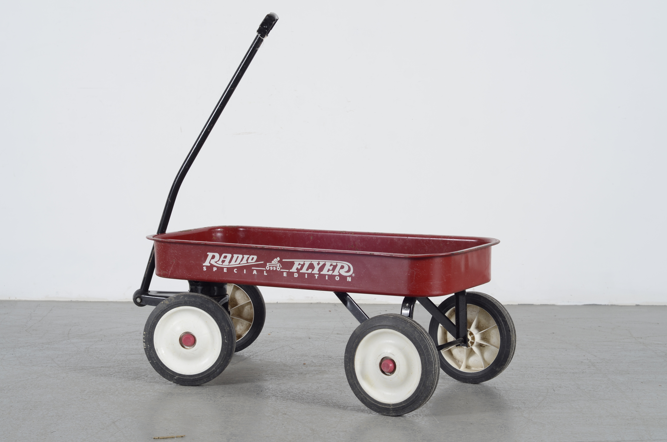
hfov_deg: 27.0
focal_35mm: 75
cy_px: 221
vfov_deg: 18.1
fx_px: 1387
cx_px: 334
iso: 100
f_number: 6.3
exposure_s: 1/125
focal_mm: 50
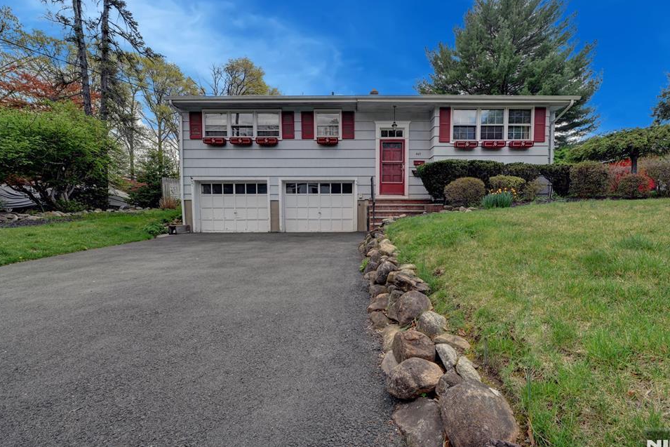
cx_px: 356
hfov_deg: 100.3
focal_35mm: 15
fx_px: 279
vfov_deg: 77.3
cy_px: 222
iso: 200
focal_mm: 14
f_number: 9
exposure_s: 1/100
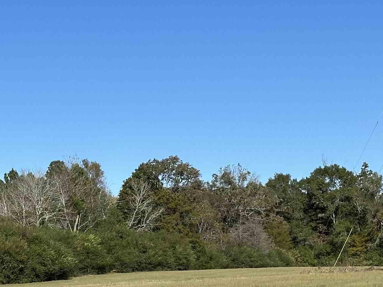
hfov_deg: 17.3
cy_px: 265
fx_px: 1250
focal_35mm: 113
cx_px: 112
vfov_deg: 13.0
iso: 64
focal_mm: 6.86
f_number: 1.78
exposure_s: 1/4566
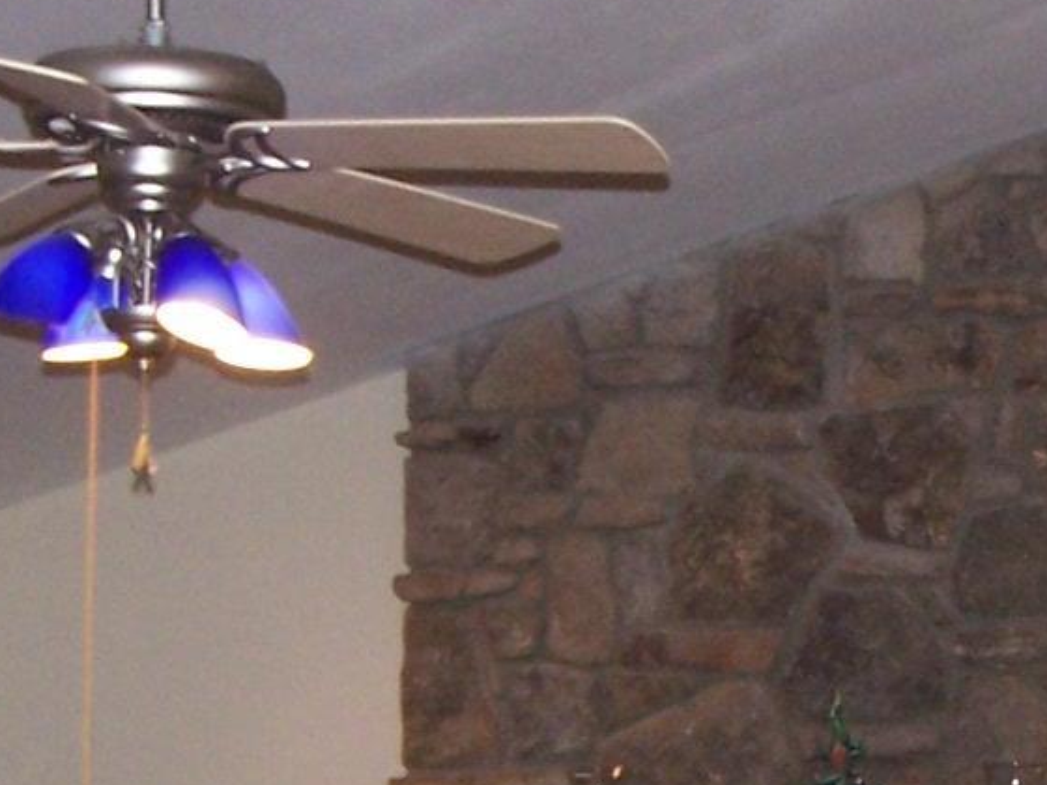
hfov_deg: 14.1
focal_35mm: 139
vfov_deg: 10.6
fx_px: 4204
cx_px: 845
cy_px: 630
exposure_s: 1/60
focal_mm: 6.3
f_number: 2.8
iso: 140
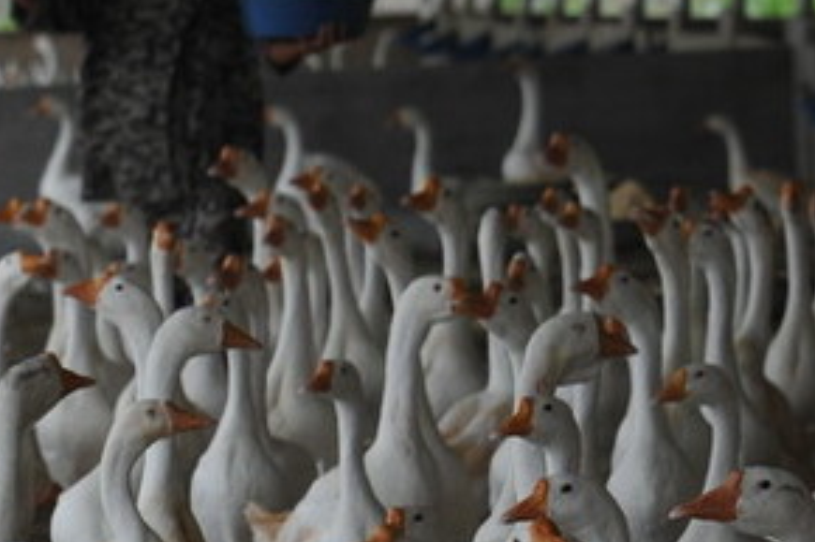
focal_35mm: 558
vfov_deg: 2.5
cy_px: 816
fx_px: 12625
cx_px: -197
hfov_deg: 3.7
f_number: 5.6
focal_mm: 135
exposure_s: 1/200
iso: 200
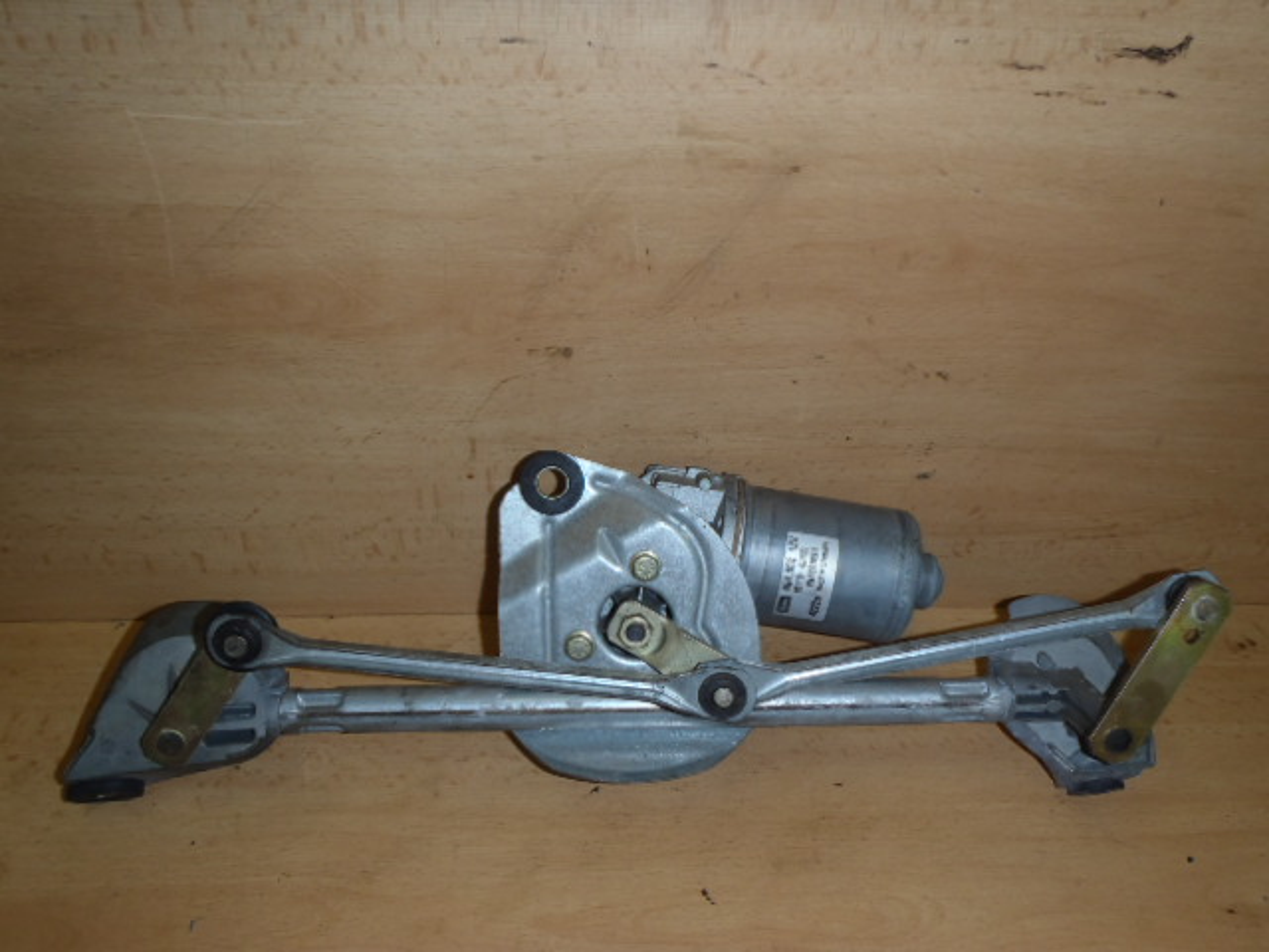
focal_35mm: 28
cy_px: 476
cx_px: 634
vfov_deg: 49.7
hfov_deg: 63.4
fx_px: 1026
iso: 100
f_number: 3.9
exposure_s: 1/30
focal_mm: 5
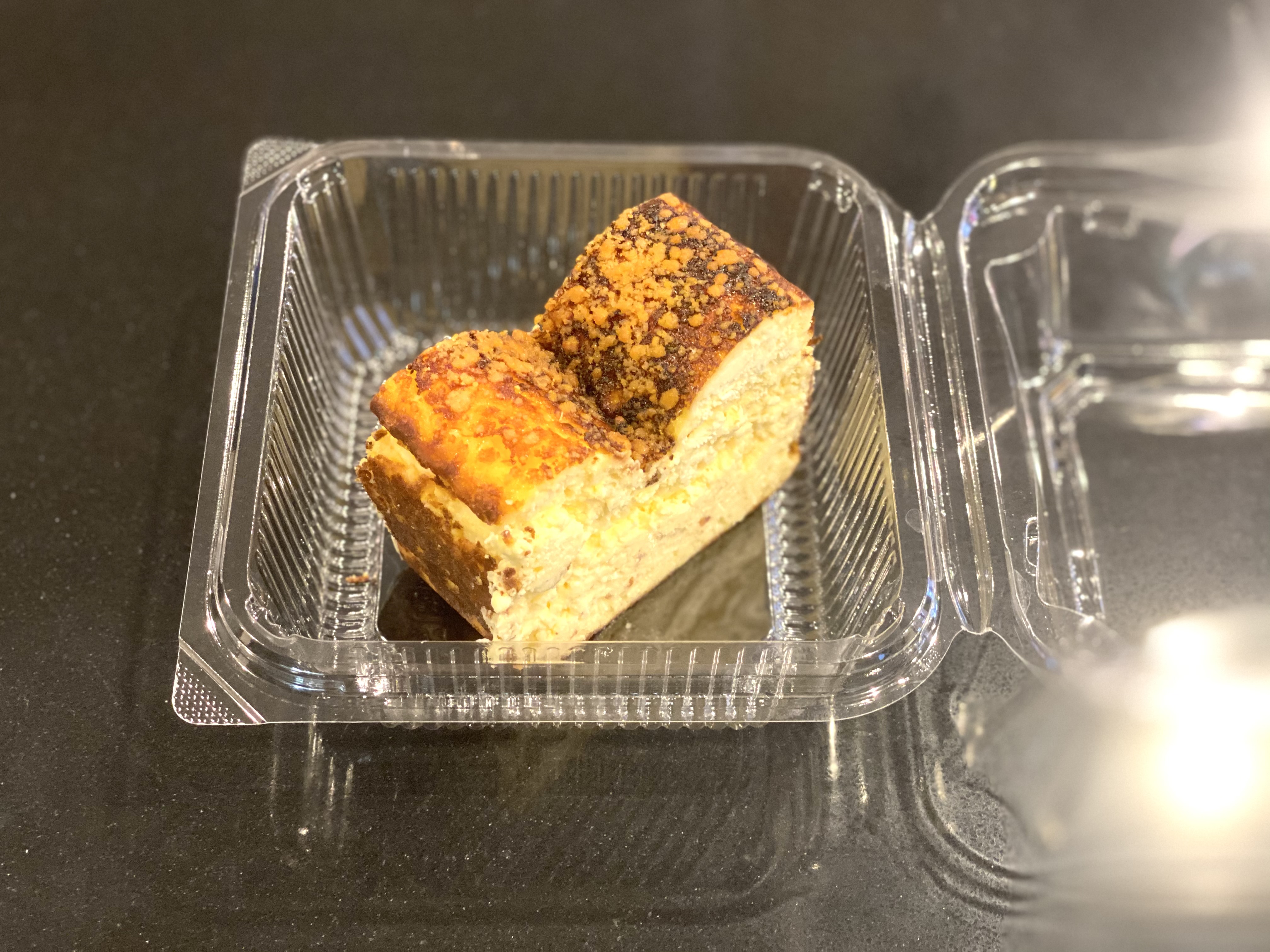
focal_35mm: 52
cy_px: 476
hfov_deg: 36.8
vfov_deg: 28.0
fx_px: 1908
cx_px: 635
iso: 400
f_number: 2
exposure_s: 1/25
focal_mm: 6
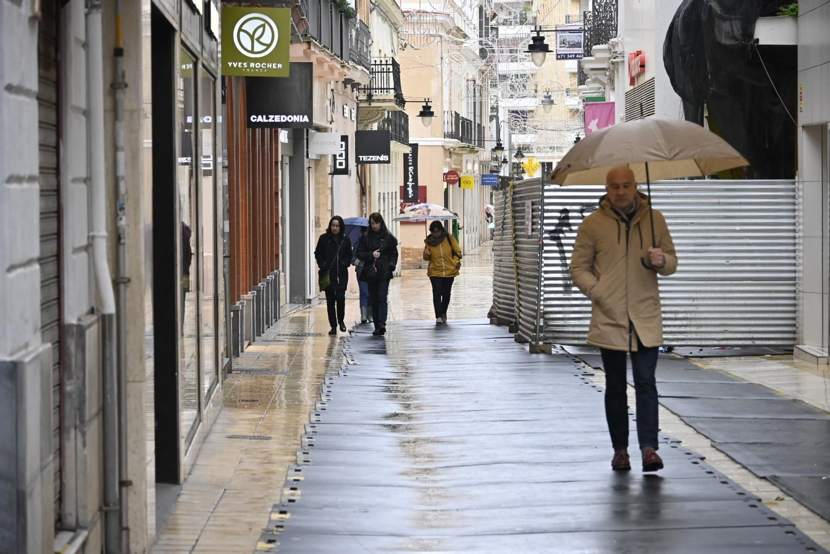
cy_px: 277
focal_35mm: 112
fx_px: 2594
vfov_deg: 12.2
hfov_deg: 18.2
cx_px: 415
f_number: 4.8
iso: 800
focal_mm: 75
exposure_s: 1/250
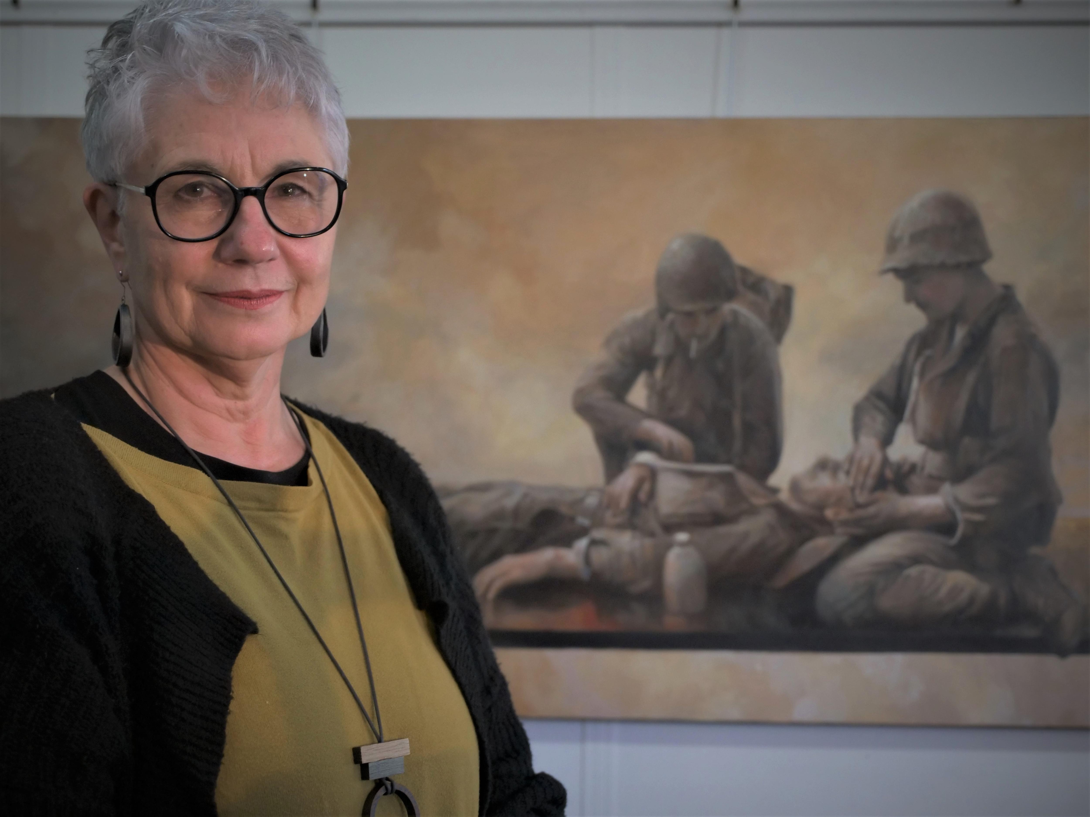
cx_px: 545
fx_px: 1511
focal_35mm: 48
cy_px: 408
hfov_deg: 39.7
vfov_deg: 30.3
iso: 1600
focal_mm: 24
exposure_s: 1/13
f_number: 2.8
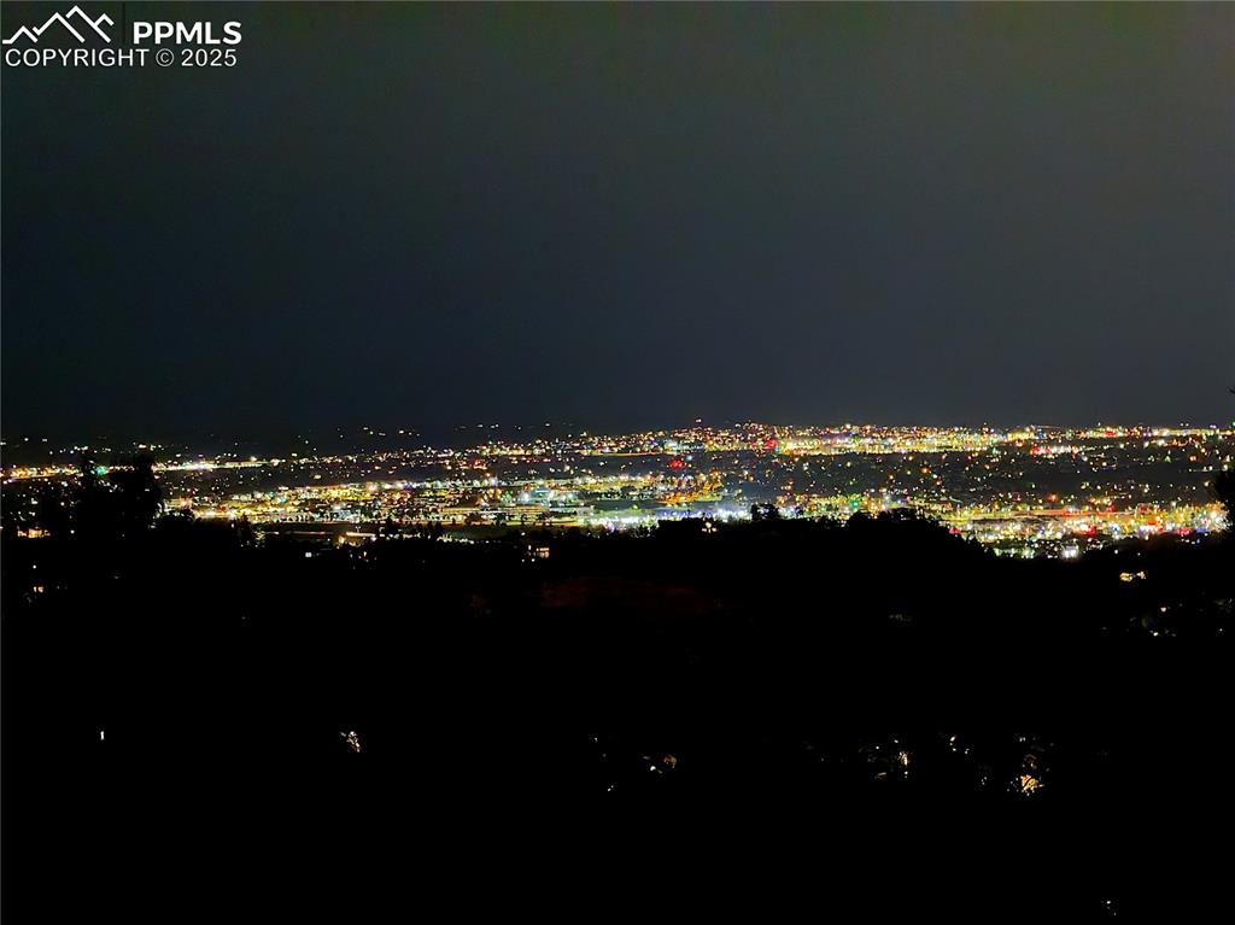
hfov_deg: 16.4
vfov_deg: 12.3
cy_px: 462
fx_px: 4279
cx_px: 618
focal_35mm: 120
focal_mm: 15.66
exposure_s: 1/4
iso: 6400
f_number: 2.8
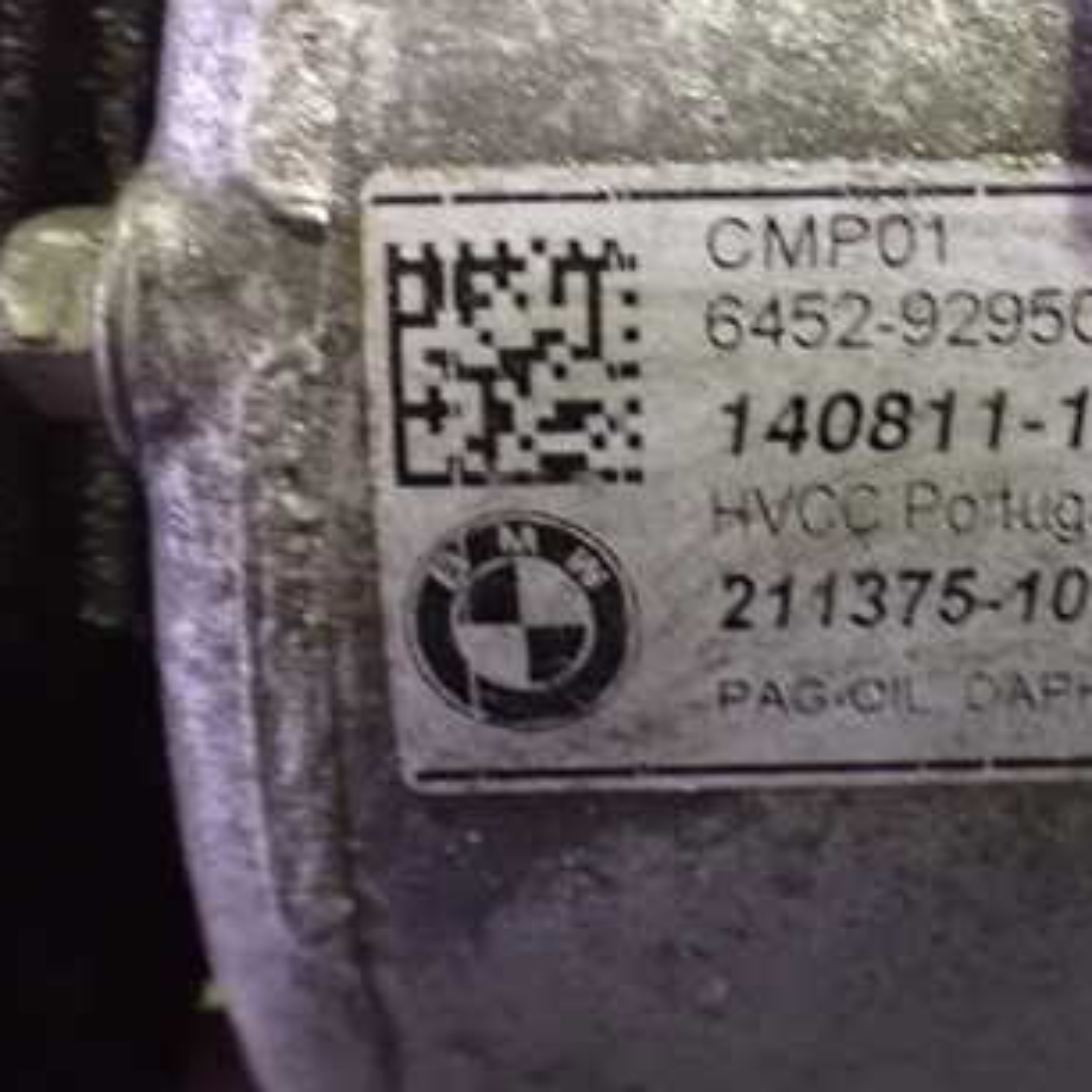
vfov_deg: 32.4
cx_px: 1003
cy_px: 332
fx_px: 1856
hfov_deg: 31.1
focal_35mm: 52
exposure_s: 1/25
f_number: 2.3
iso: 1600
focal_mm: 5.4
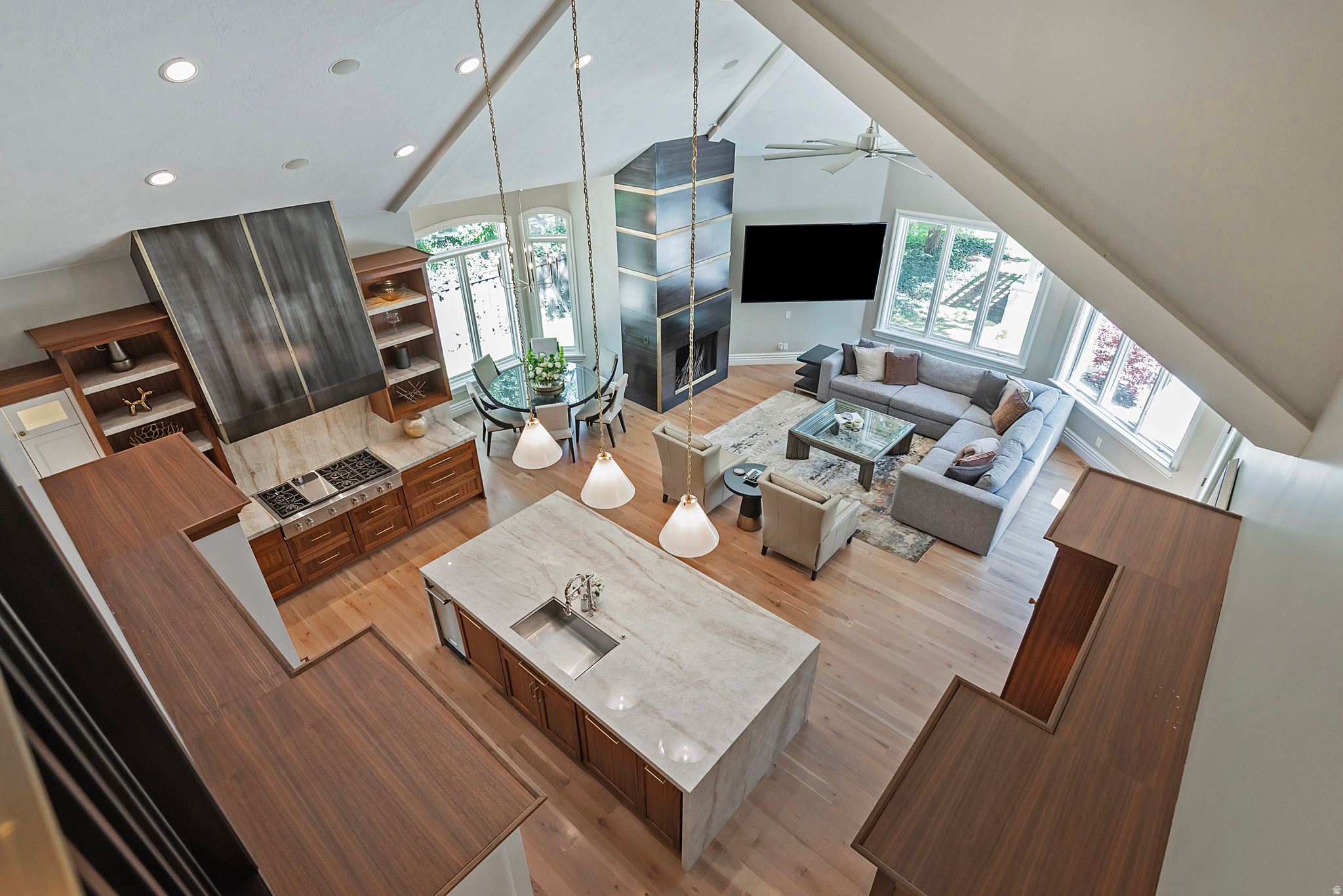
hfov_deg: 90.0
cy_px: 448
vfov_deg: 67.4
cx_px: 672
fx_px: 672
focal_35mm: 18
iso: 640
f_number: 7.1
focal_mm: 18
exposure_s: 1/25
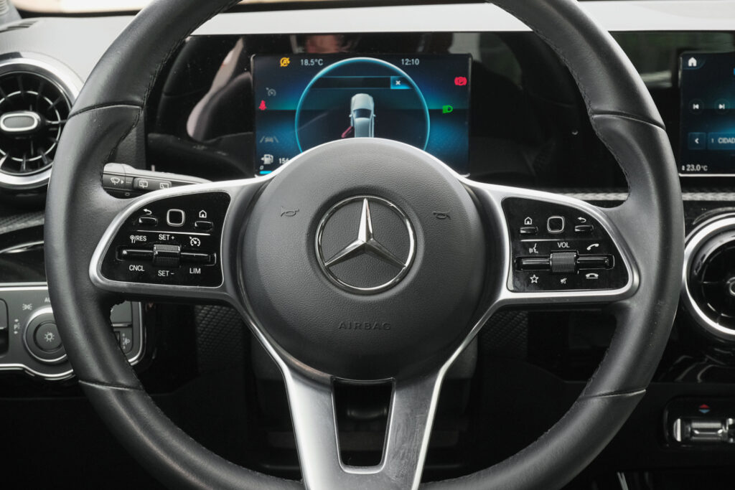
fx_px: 1388
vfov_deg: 20.0
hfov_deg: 29.7
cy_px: 245
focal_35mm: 68
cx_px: 368
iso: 2500
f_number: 9
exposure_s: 1/250
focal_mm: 45
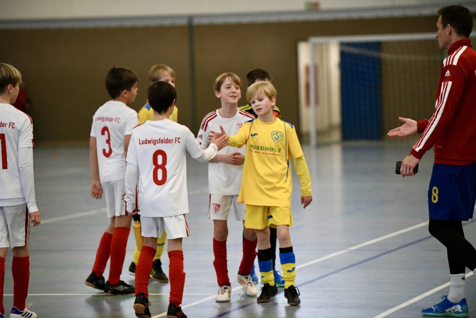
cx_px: 238
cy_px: 159
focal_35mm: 161
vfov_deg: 8.5
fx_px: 2129
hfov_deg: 12.8
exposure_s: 1/1250
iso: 5000
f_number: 2.8
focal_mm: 160
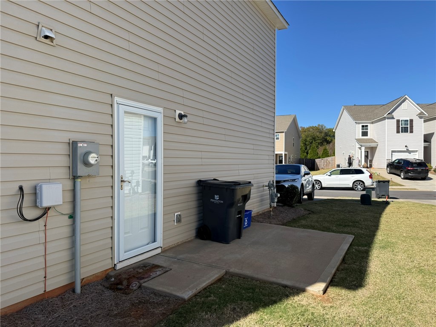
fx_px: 302
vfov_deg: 56.8
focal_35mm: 24
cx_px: 218
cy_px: 164
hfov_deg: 71.6
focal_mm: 6.76
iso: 80
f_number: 1.78
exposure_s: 1/3759
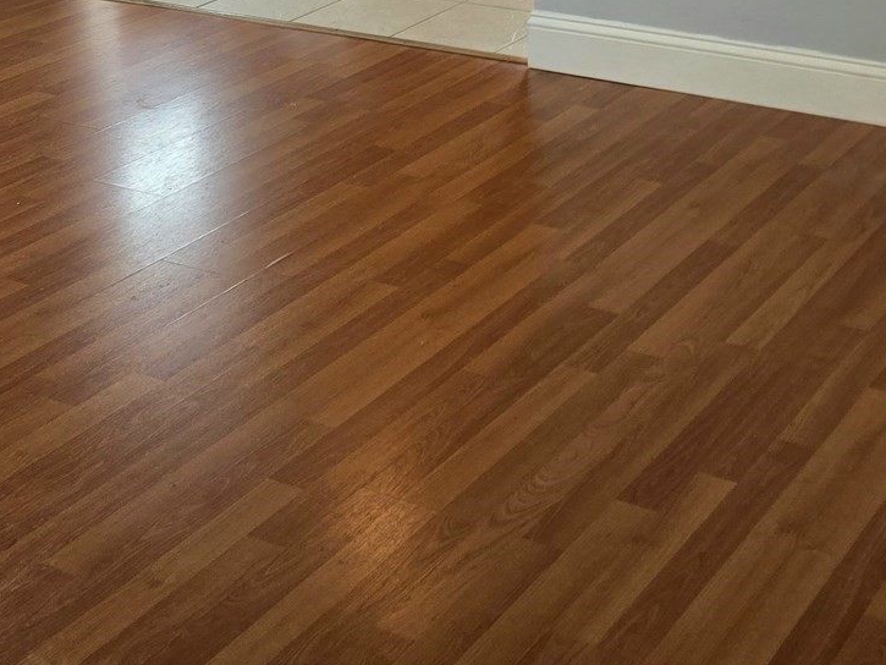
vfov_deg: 20.3
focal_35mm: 65
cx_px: 777
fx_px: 1664
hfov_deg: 28.8
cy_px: -241
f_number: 1.7
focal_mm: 6.3
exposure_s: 1/52.9
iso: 80
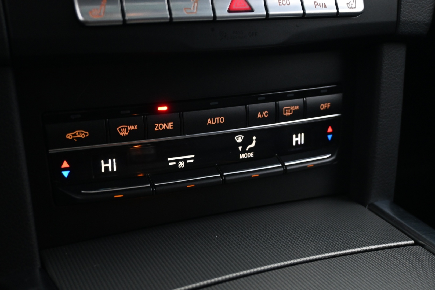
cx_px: 218
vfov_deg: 28.5
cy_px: 145
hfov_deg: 41.7
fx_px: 571
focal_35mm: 47
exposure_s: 1/4
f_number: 5
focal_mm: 31.5
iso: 1600
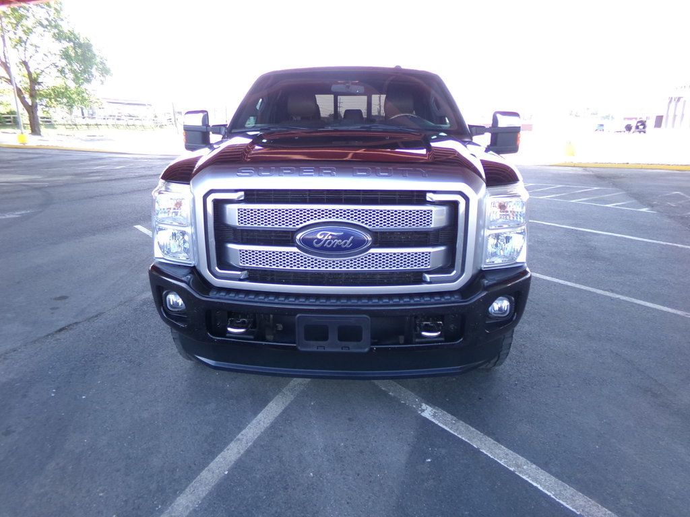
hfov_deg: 71.6
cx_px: 345
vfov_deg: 56.8
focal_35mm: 24
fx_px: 478
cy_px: 258
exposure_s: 1/60
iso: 100
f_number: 3.7
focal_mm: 4.3
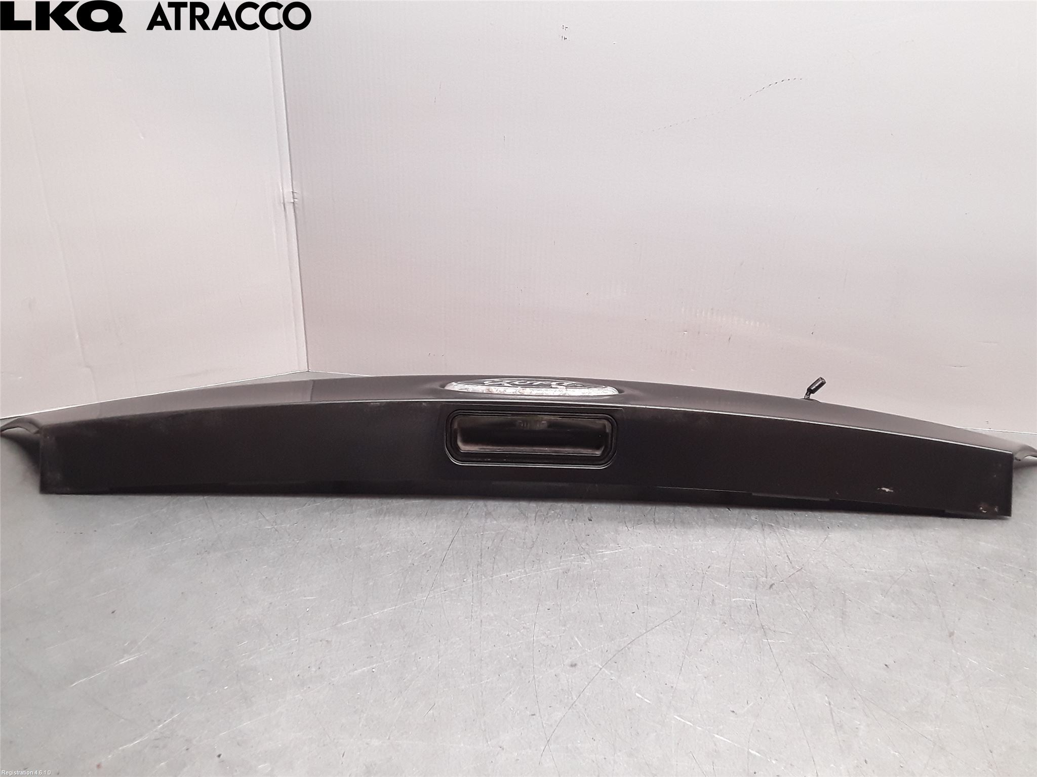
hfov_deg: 63.4
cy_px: 388
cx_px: 518
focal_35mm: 28
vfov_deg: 49.7
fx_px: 839
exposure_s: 1/100
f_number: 1.9
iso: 100
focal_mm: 2.91
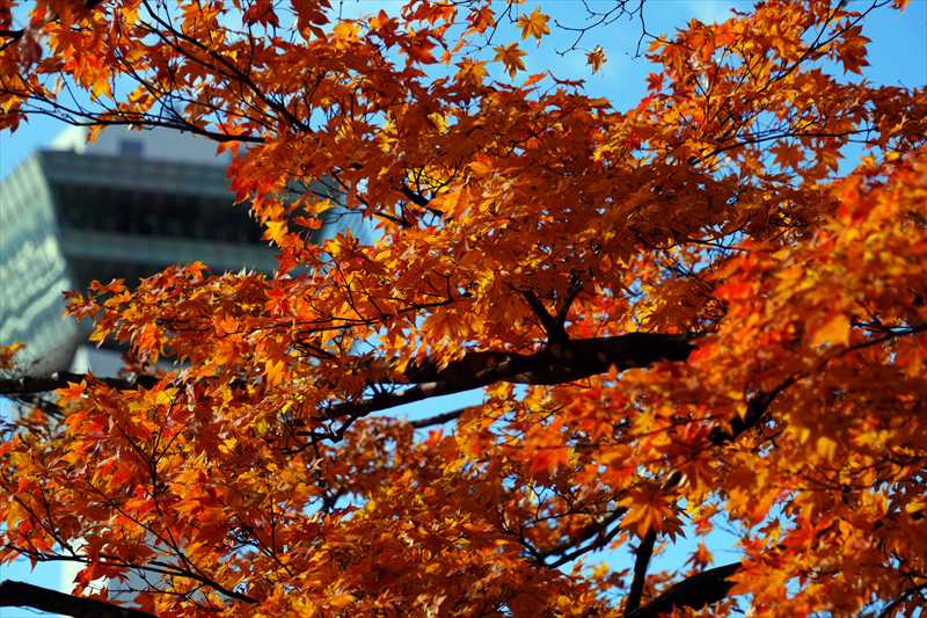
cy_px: 309
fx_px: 3244
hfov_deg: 16.3
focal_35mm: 126
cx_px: 464
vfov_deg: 10.9
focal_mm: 126
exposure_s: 1/200
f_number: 7.1
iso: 100
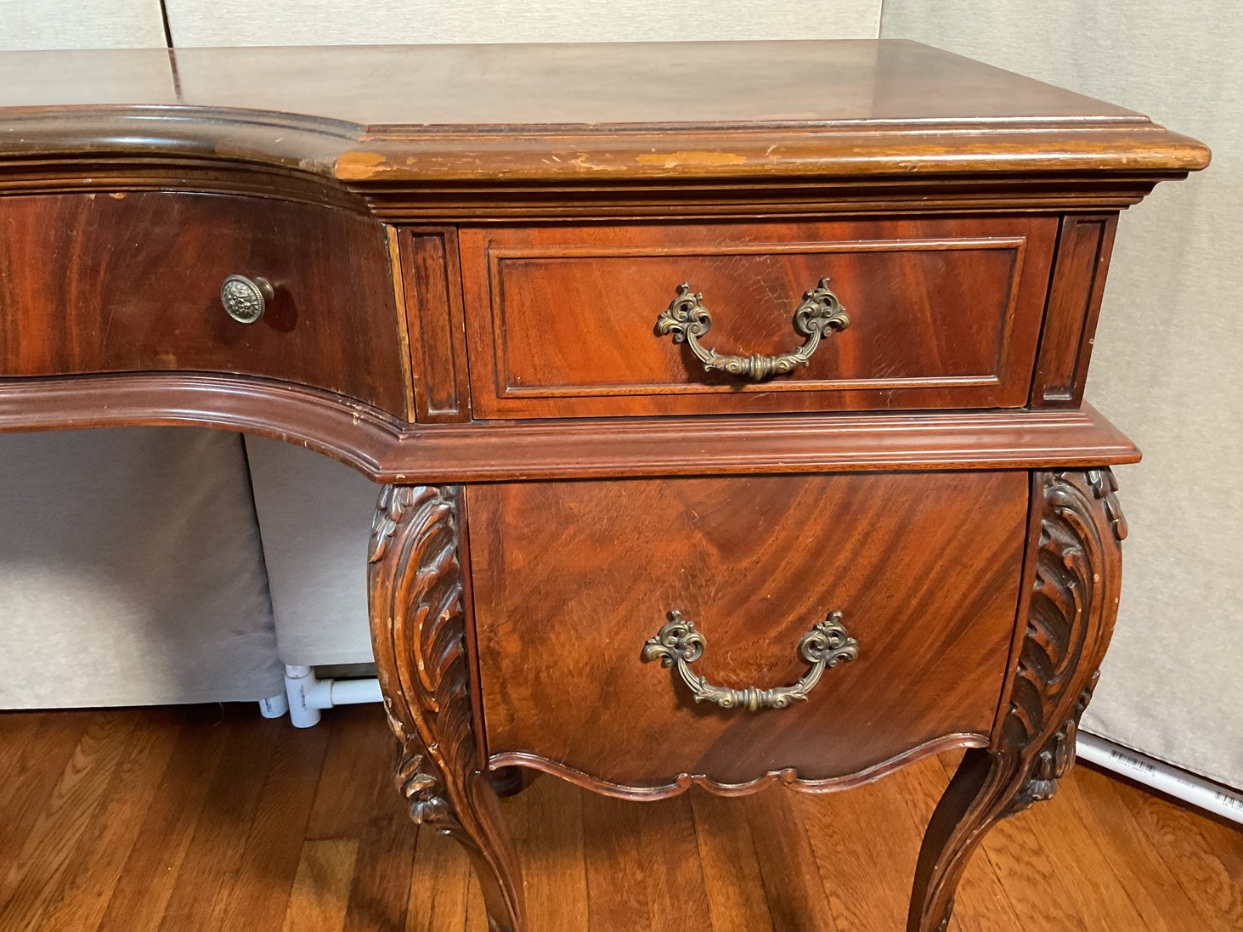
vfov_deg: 46.8
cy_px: 461
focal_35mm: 30
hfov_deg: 60.0
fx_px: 1077
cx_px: 632
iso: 250
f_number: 1.8
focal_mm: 3
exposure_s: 1/60
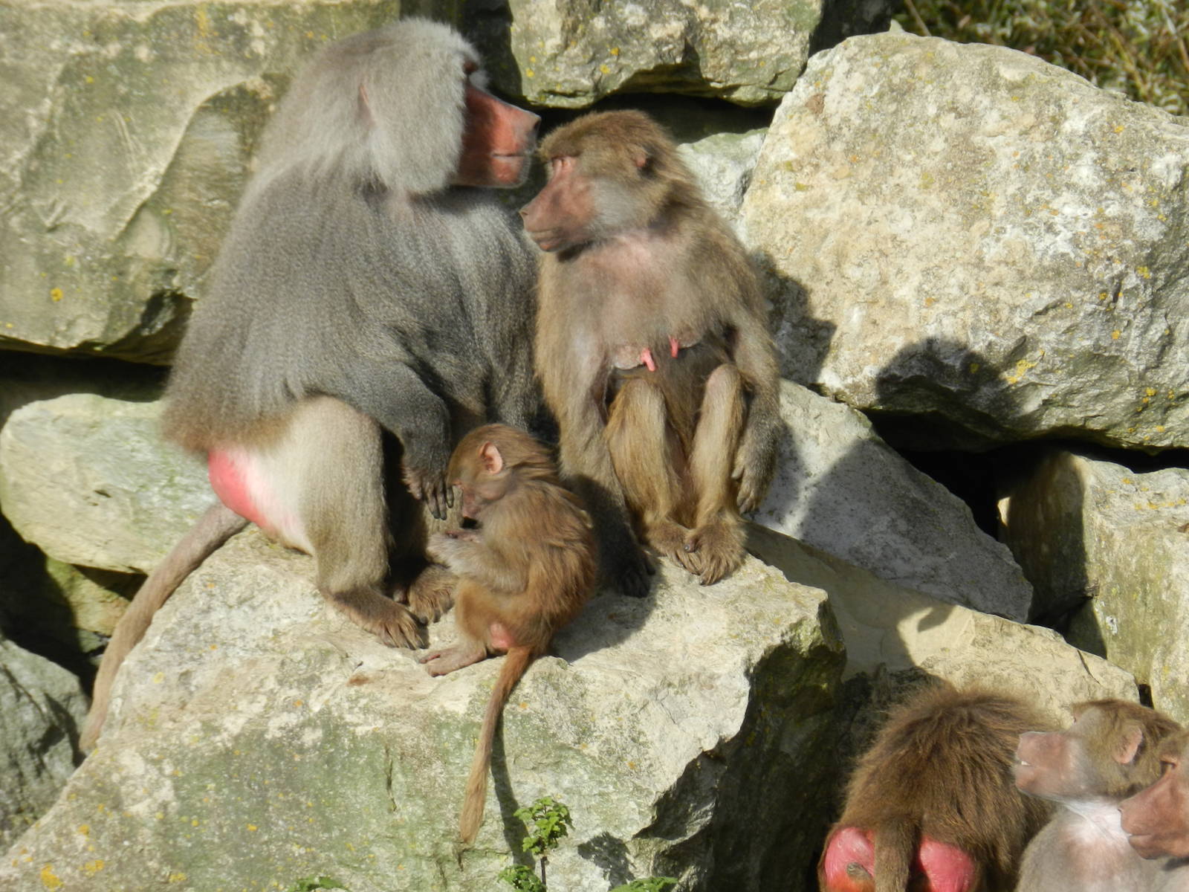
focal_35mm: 403
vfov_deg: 3.7
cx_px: 594
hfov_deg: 4.9
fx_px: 13842
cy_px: 446
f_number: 5.6
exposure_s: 1/640
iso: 160
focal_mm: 71.7
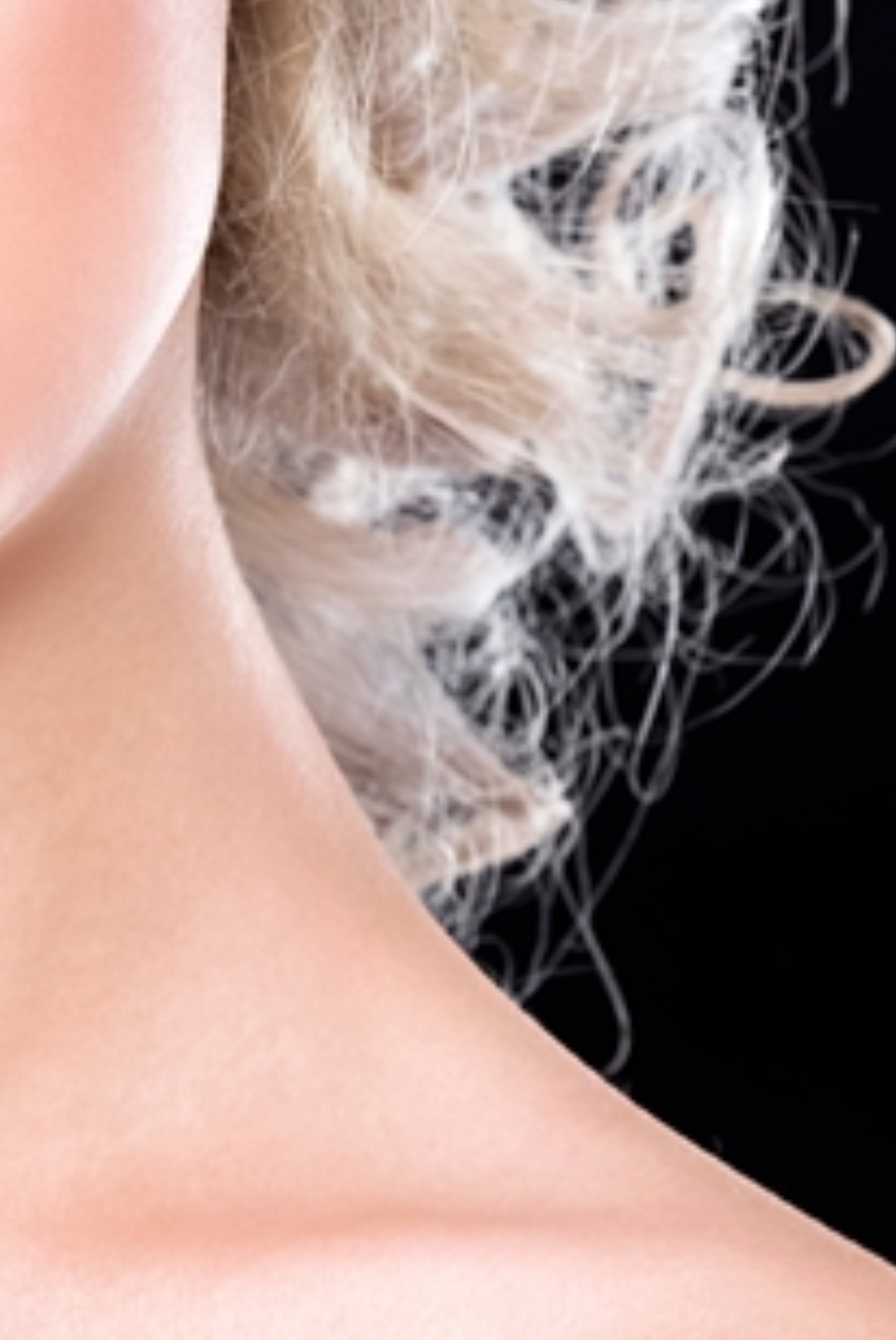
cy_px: 520
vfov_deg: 5.2
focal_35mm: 394
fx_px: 14675
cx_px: -248
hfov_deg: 3.5
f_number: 10
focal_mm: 135
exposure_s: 1/125
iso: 100
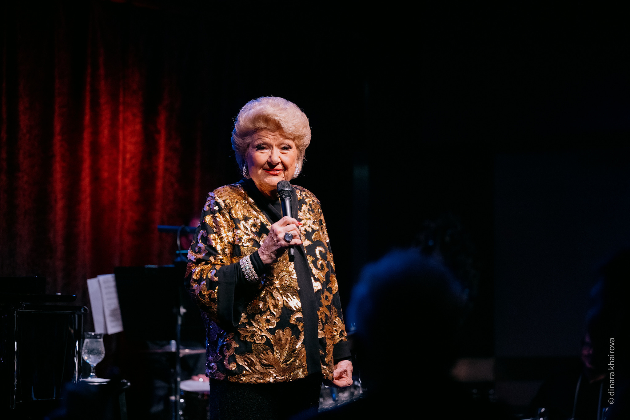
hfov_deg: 19.8
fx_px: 1802
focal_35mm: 103
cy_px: 210
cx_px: 315
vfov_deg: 13.3
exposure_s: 1/320
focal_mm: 103
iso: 1000
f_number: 2.8
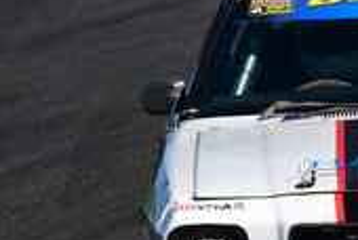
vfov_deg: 0.5
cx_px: 369
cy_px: 91
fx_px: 29517
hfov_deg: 0.7
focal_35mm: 2963
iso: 400
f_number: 13
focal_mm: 420
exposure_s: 1/640
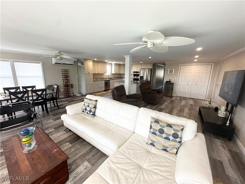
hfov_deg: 102.1
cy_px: 92
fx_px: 99
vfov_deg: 85.7
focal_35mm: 14
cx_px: 122
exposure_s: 1/120
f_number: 2.2
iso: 125
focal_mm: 2.22
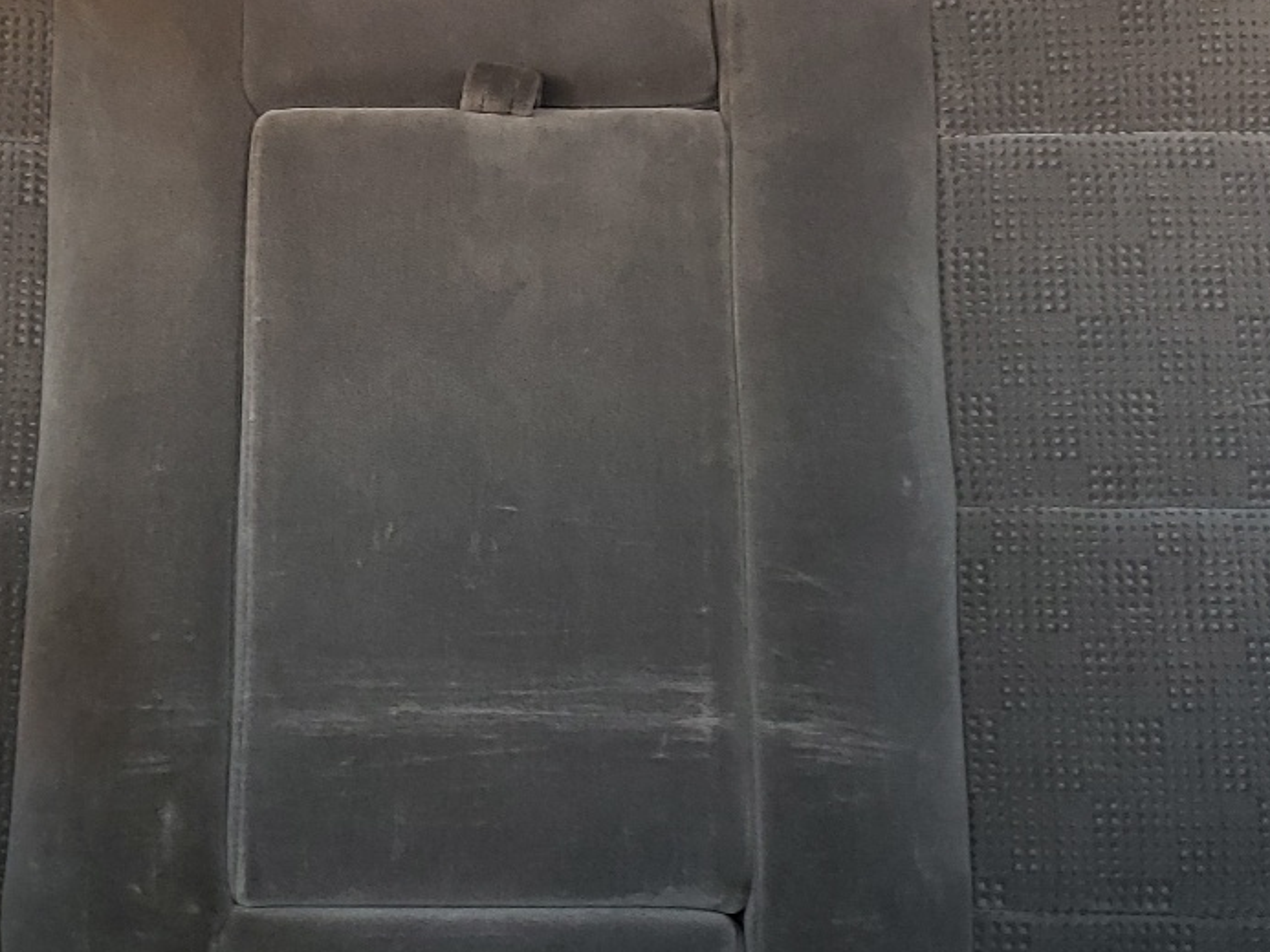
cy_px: 395
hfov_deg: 32.0
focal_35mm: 60
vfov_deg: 24.4
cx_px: 476
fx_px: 2202
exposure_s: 1/120
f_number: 1.5
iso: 58
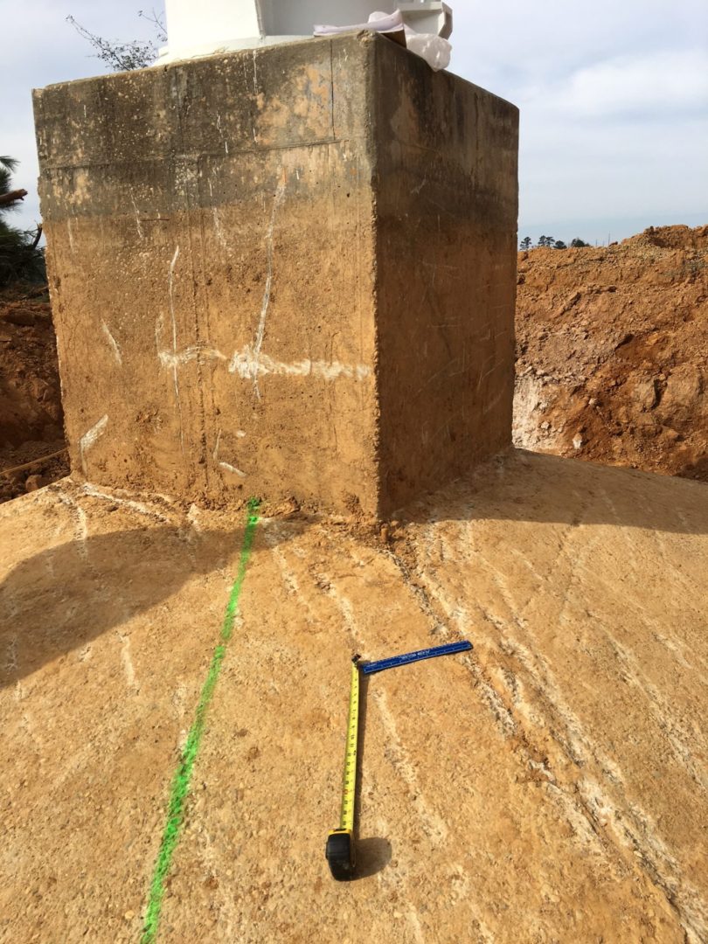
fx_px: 791
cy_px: 472
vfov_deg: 61.7
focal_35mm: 29
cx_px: 354
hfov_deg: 48.2
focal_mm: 4.15
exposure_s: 1/1451
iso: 25
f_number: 2.2
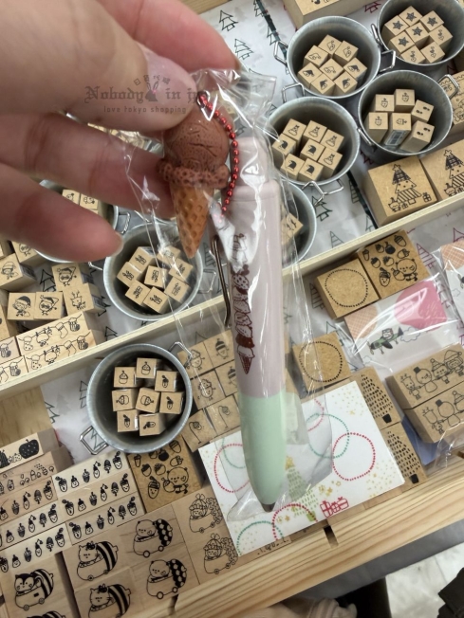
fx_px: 447
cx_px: 232
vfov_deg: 69.4
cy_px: 309
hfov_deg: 54.9
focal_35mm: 25
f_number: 2.2
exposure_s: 1/100
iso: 160
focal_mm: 2.22
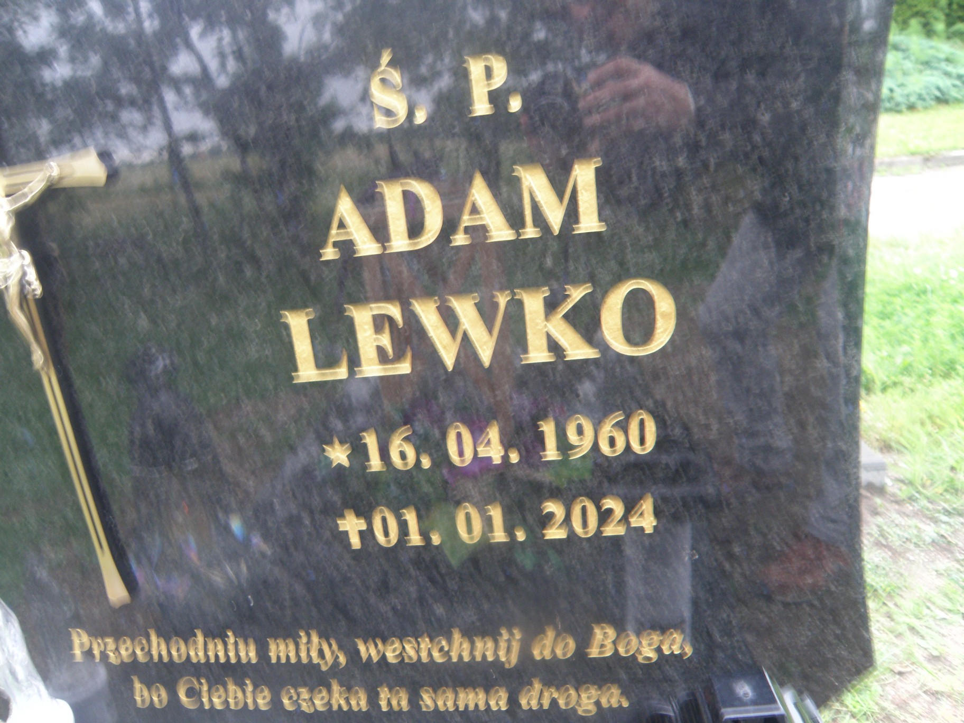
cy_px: 362
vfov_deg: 53.1
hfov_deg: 67.3
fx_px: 724
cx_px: 482
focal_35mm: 26
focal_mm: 4.6
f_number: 2.8
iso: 125
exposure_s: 1/15
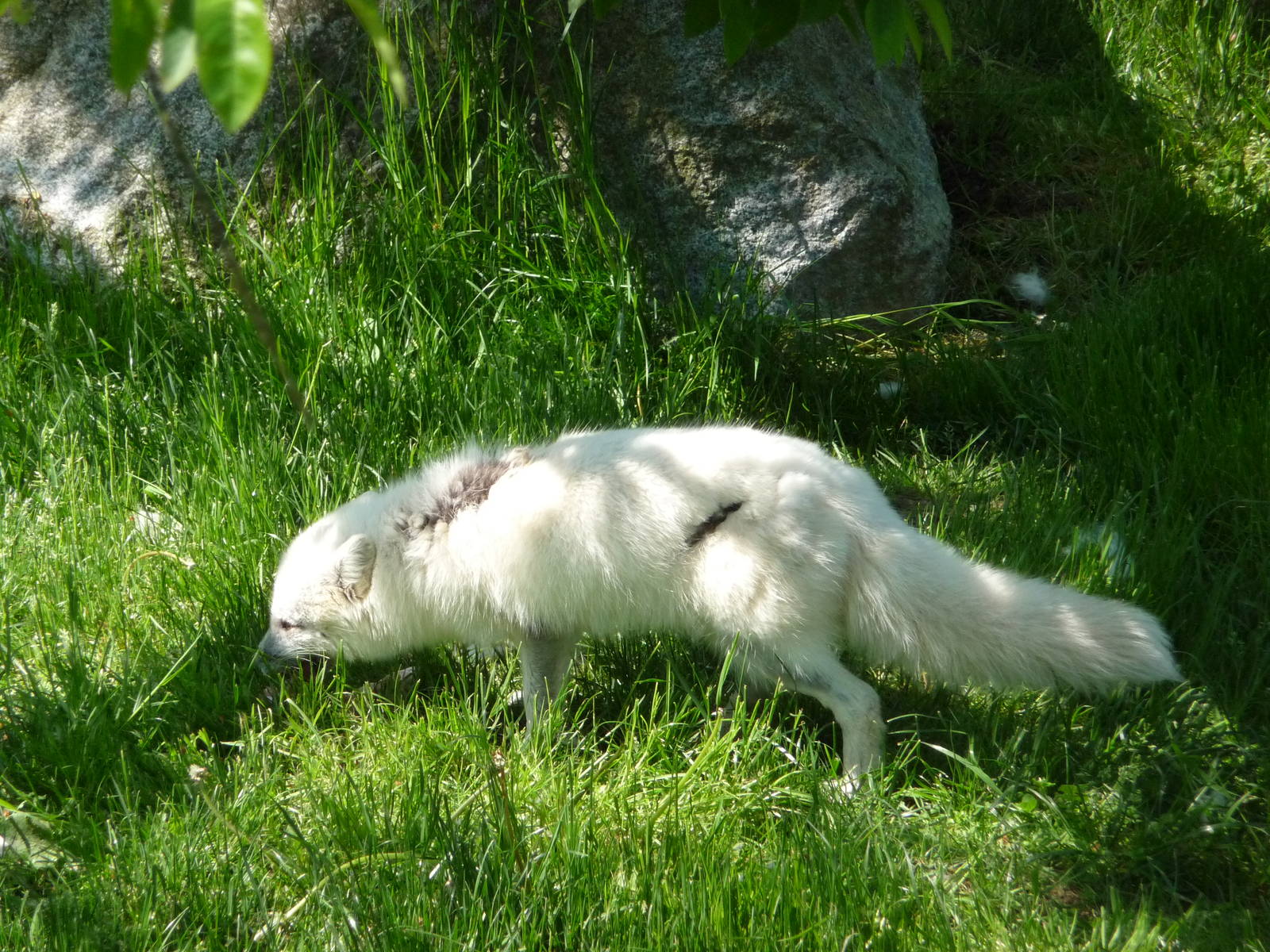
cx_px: 635
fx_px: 10273
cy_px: 476
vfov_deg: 5.3
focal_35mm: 280
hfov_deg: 7.1
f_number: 4.9
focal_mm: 47
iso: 320
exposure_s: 1/500
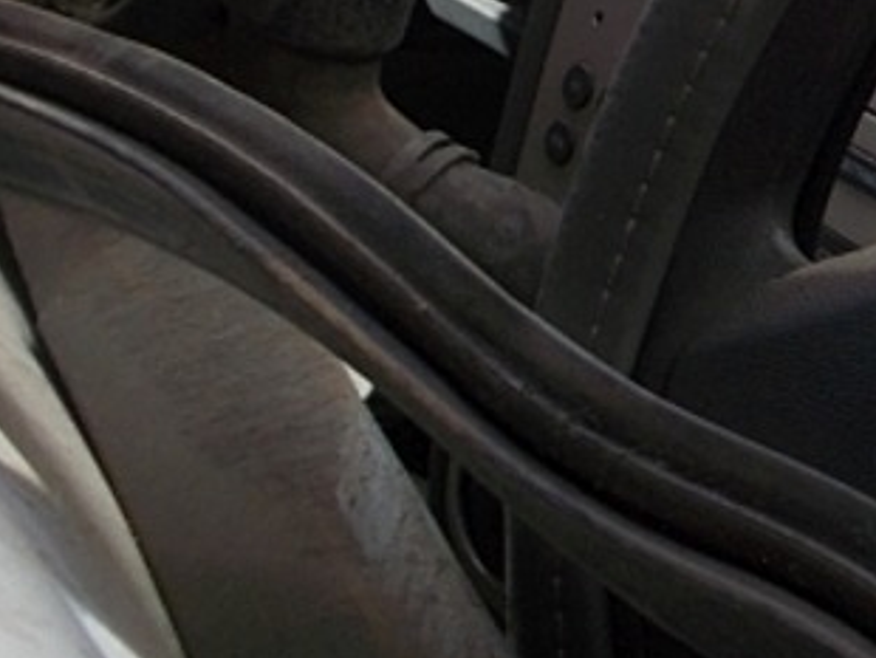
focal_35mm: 102
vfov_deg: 14.5
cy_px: 154
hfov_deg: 17.6
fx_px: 2583
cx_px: 1242
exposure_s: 1/100
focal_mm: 4.6
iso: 80
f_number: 3.2
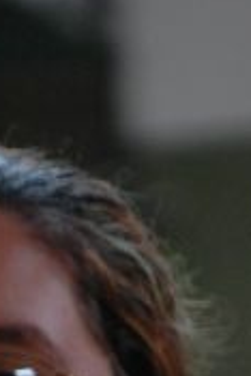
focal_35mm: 1749
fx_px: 18254
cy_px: 1006
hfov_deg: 0.8
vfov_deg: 1.2
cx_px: -21
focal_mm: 200
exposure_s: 1/30
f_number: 2.8
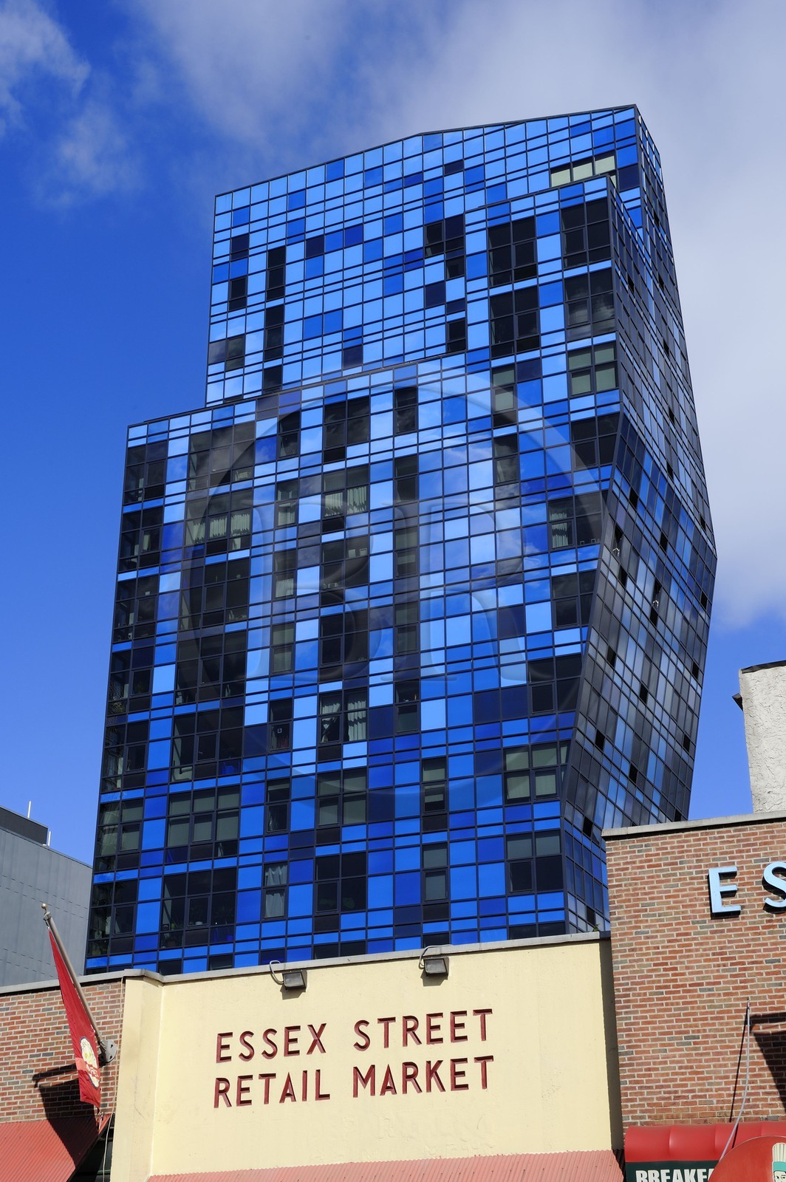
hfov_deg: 28.0
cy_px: 591
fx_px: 1575
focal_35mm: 48
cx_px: 393
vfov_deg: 41.1
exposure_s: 1/200
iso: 200
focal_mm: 48
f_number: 13
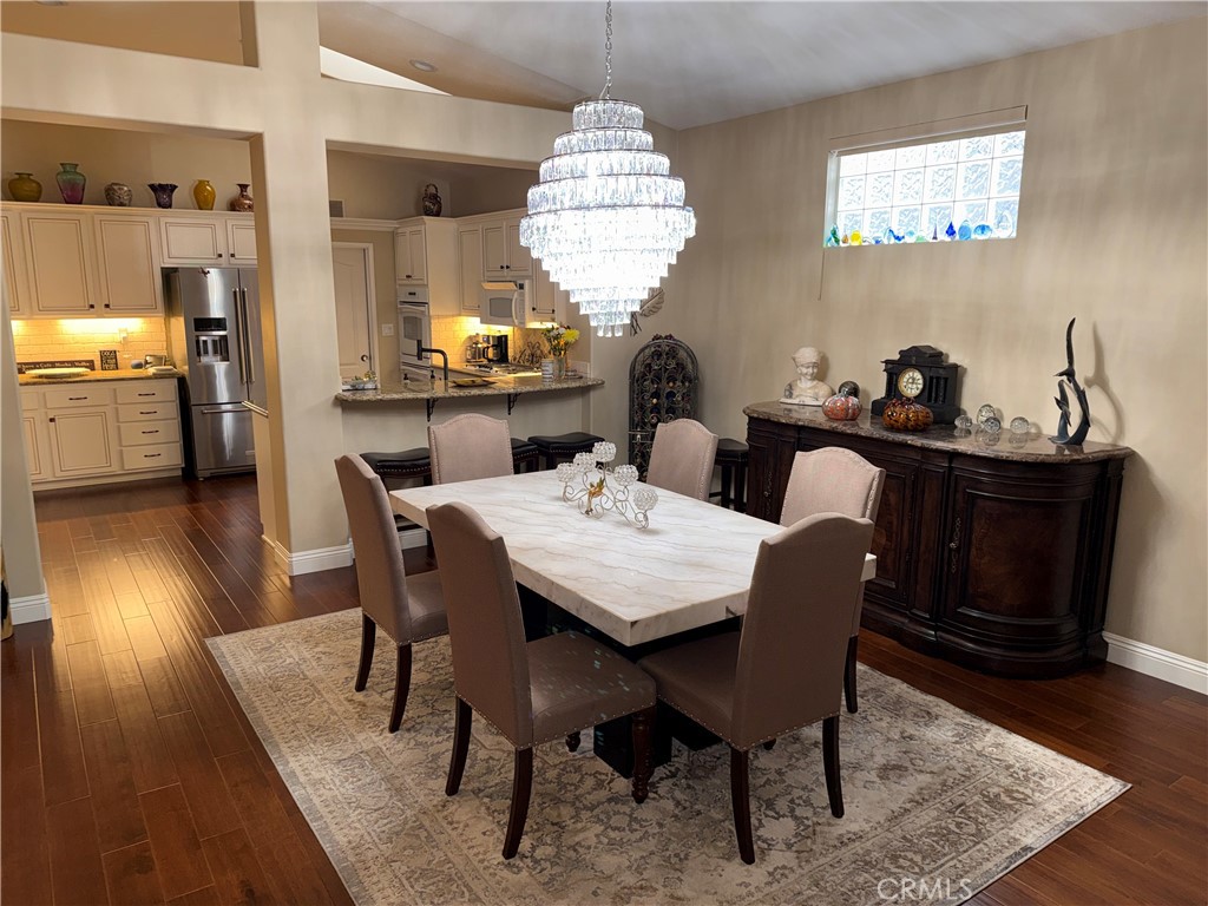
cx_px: 604
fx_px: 838
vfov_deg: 56.8
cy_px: 453
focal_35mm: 24
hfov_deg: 71.6
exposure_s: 1/20
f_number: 1.78
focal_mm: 6.76
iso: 64
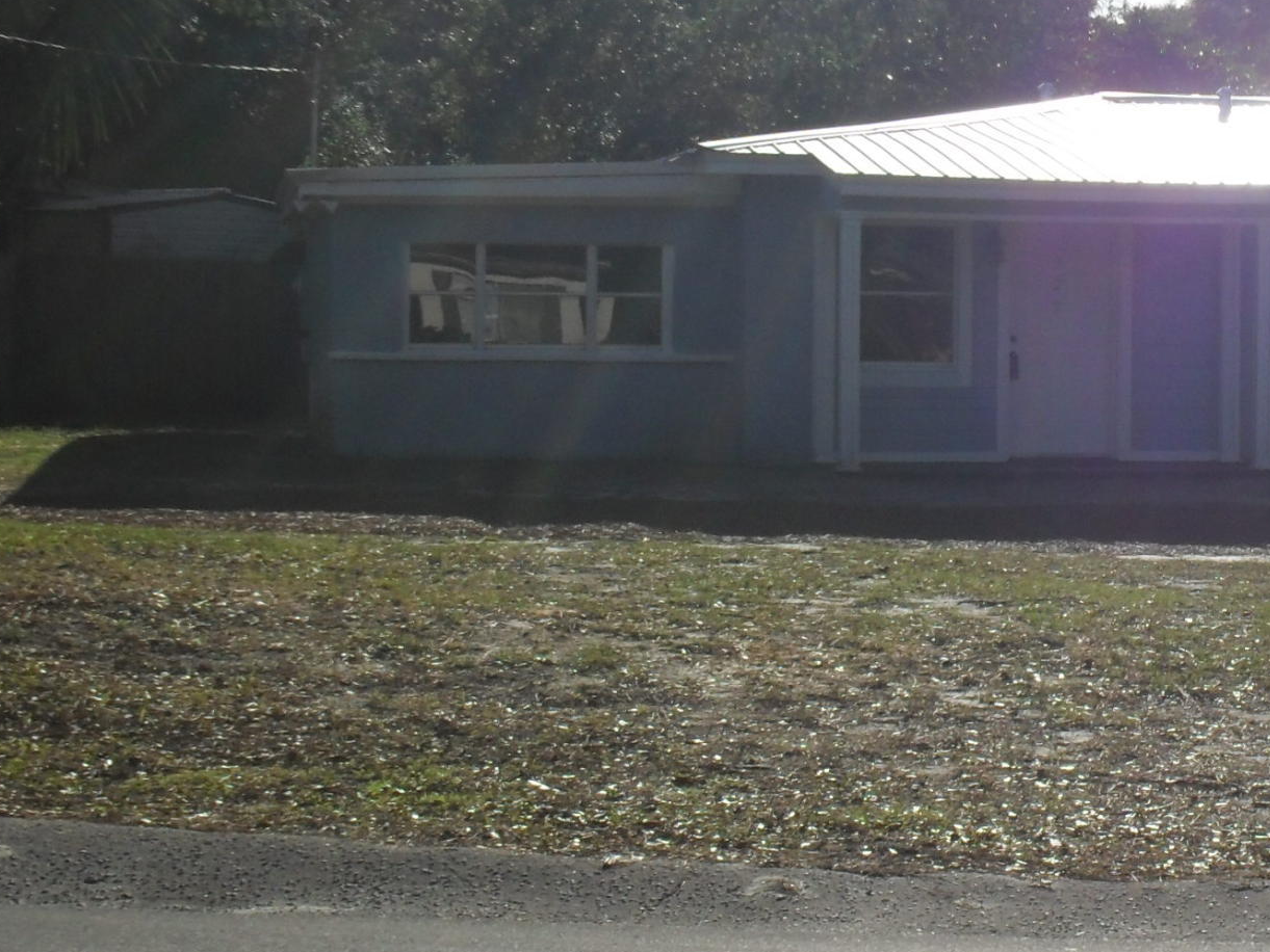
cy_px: 366
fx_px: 3155
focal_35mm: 86
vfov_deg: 17.1
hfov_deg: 21.9
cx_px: 1278
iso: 100
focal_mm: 6.3
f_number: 8.4
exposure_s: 1/350
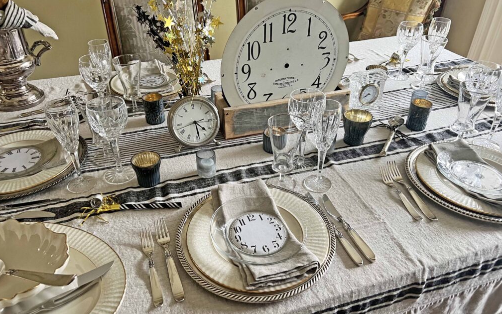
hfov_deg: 66.5
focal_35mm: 28
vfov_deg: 44.5
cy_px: 150
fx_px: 383
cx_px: 250
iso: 200
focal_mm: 5.7
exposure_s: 1/60
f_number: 1.5
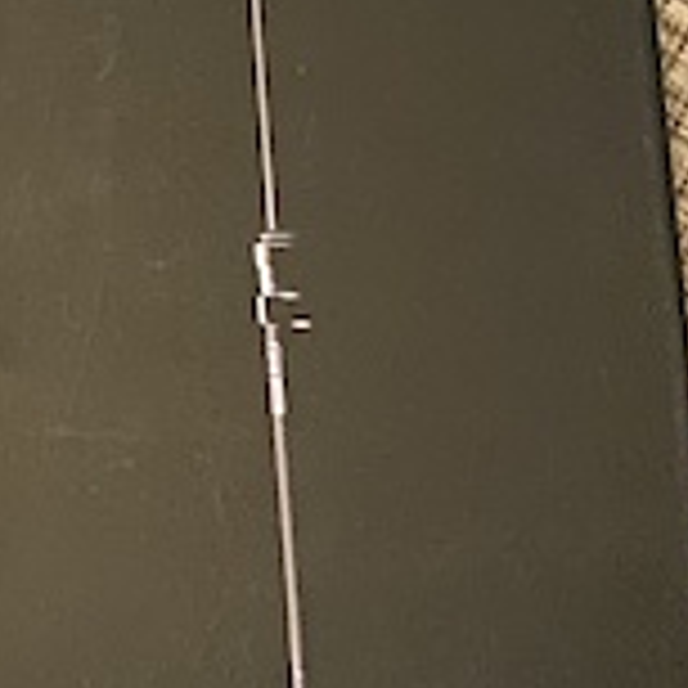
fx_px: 2698
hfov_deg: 13.5
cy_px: 121
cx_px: -418
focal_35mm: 120
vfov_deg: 14.4
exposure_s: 1/24
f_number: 1.8
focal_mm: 4.25
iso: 800
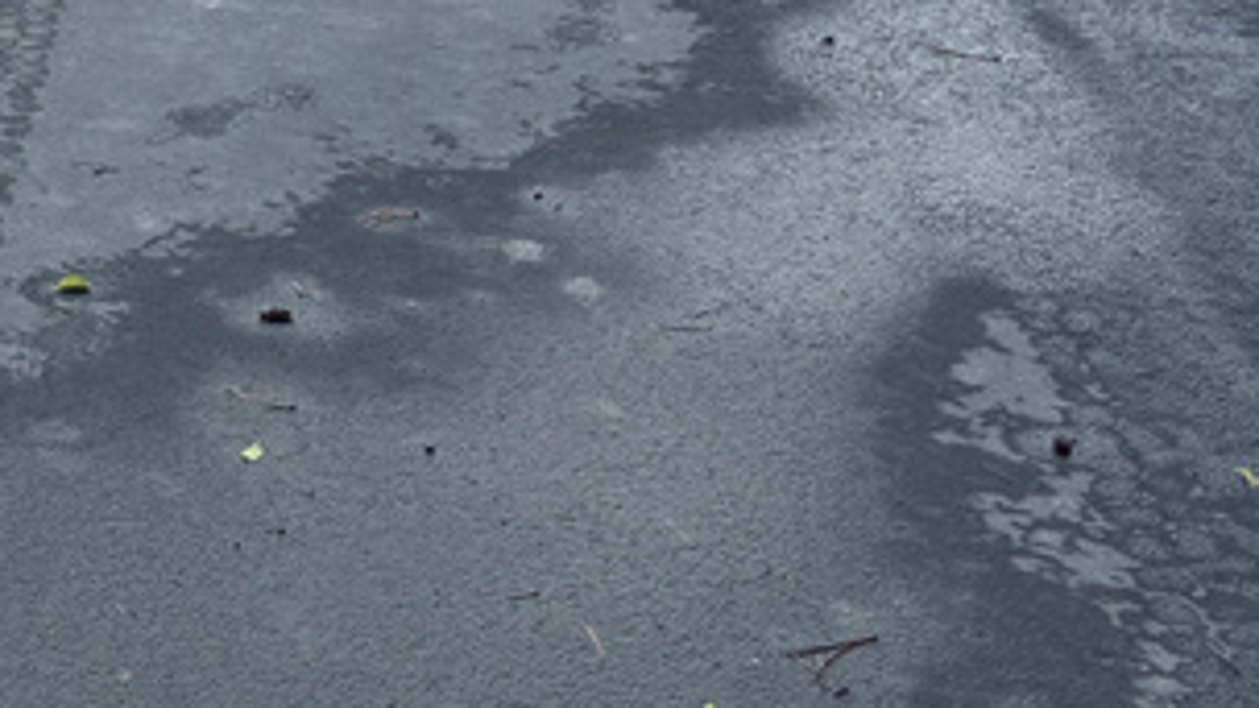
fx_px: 2938
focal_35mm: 88
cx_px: -340
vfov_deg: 12.7
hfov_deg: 22.0
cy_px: -501
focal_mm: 6.76
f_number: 1.78
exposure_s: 1/952
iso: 80
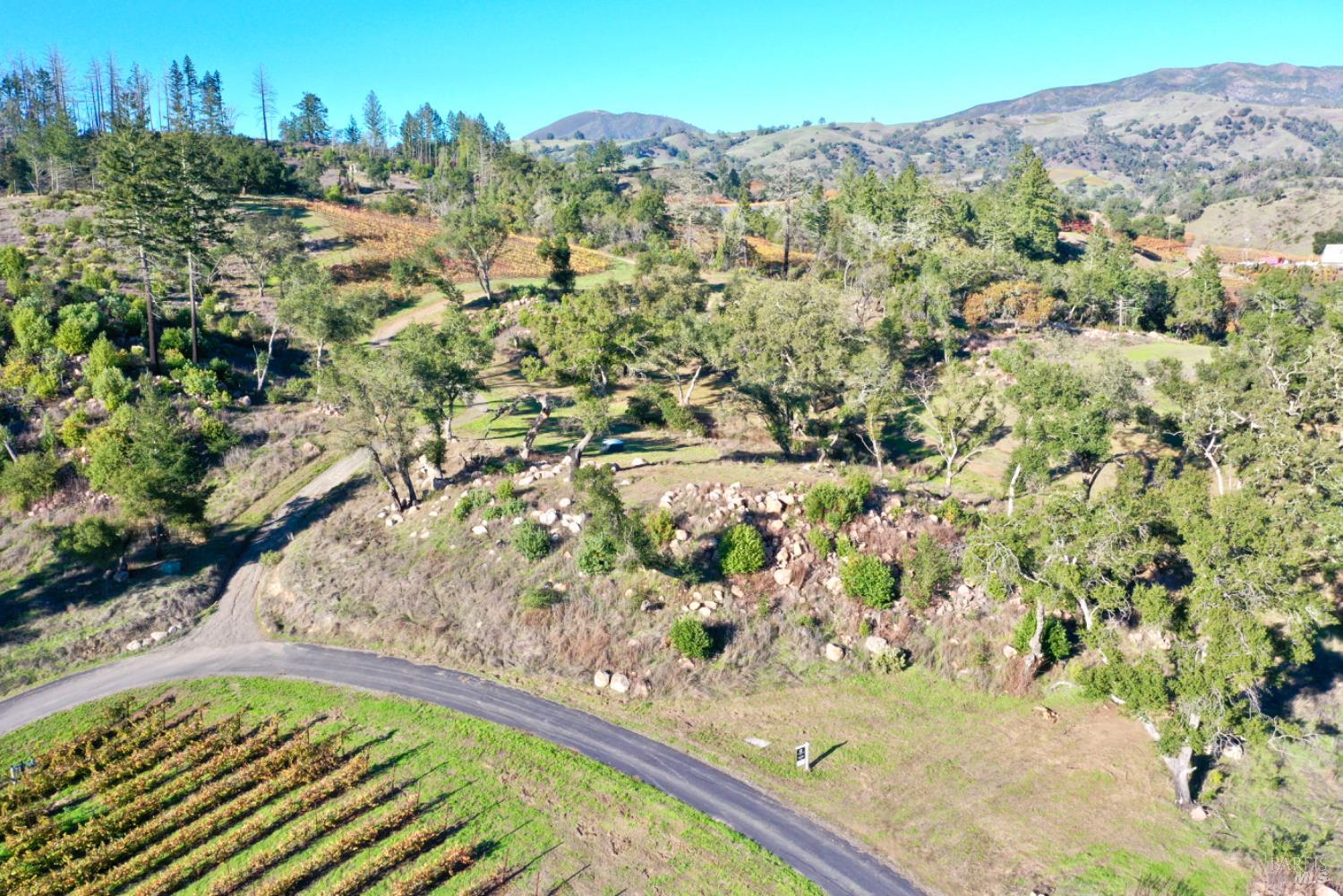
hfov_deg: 65.5
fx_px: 1044
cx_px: 672
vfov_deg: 46.4
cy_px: 448
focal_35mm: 28
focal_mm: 10.26
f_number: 6.3
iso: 100
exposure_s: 1/160
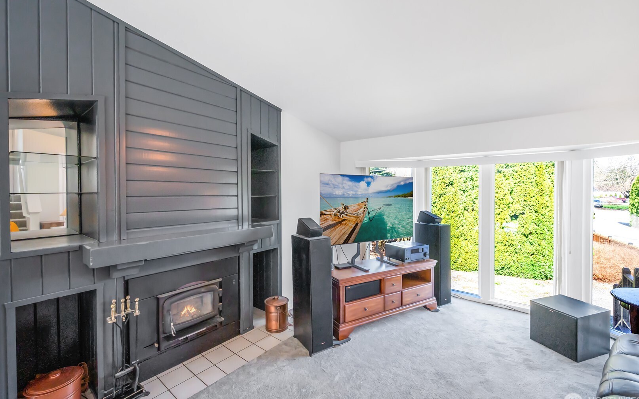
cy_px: 195
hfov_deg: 101.5
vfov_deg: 74.8
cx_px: 323
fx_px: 261
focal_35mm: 15
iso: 1600
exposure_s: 1/200
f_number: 8
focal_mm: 14
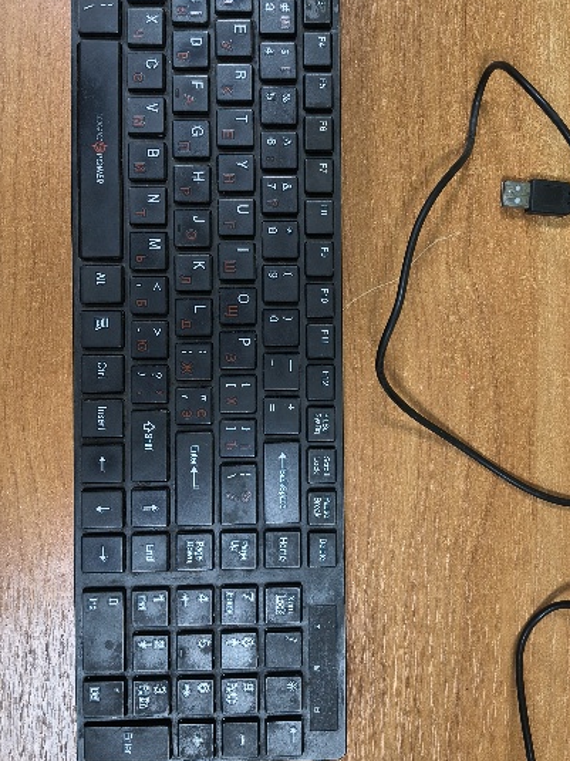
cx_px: 330
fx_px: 769
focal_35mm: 35
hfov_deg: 40.6
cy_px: 348
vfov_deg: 52.6
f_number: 1.8
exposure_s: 1/50
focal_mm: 4.81
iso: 1035
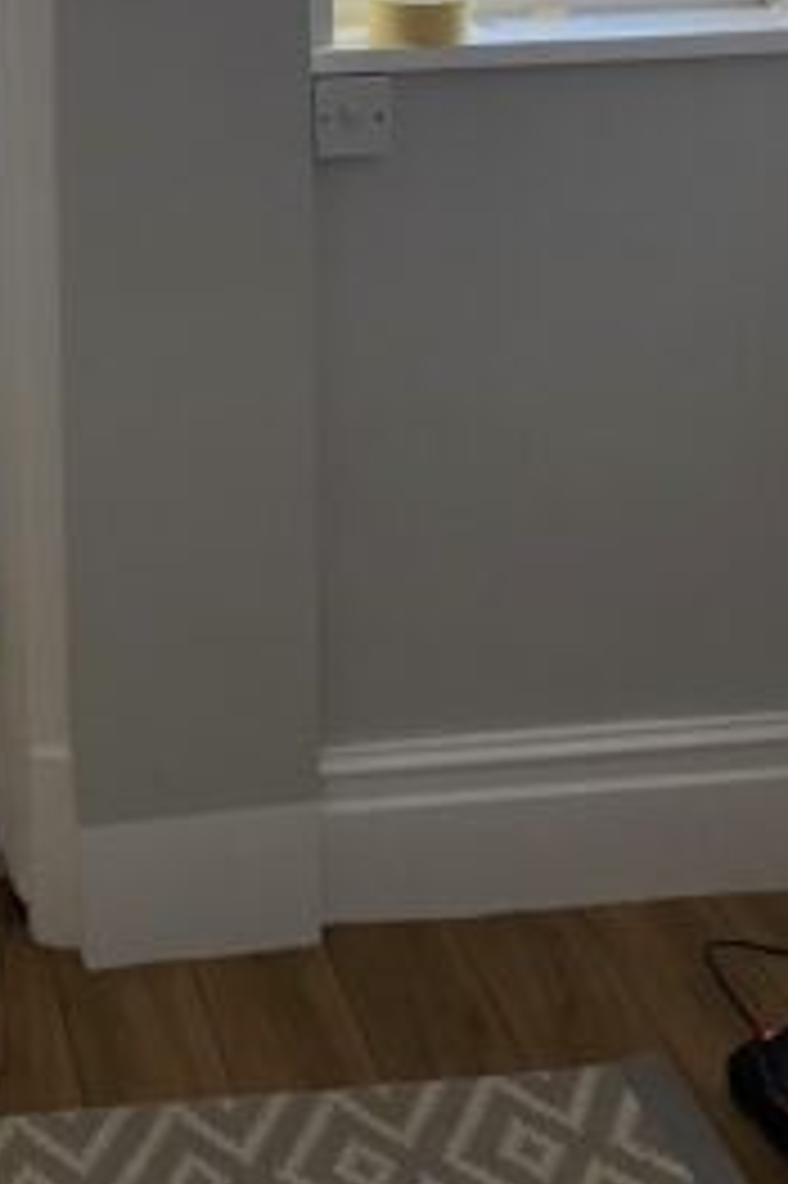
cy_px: -167
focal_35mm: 70
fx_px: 2301
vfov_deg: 26.3
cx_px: -68
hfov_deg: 18.7
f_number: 1.8
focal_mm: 4.25
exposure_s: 1/68
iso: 125
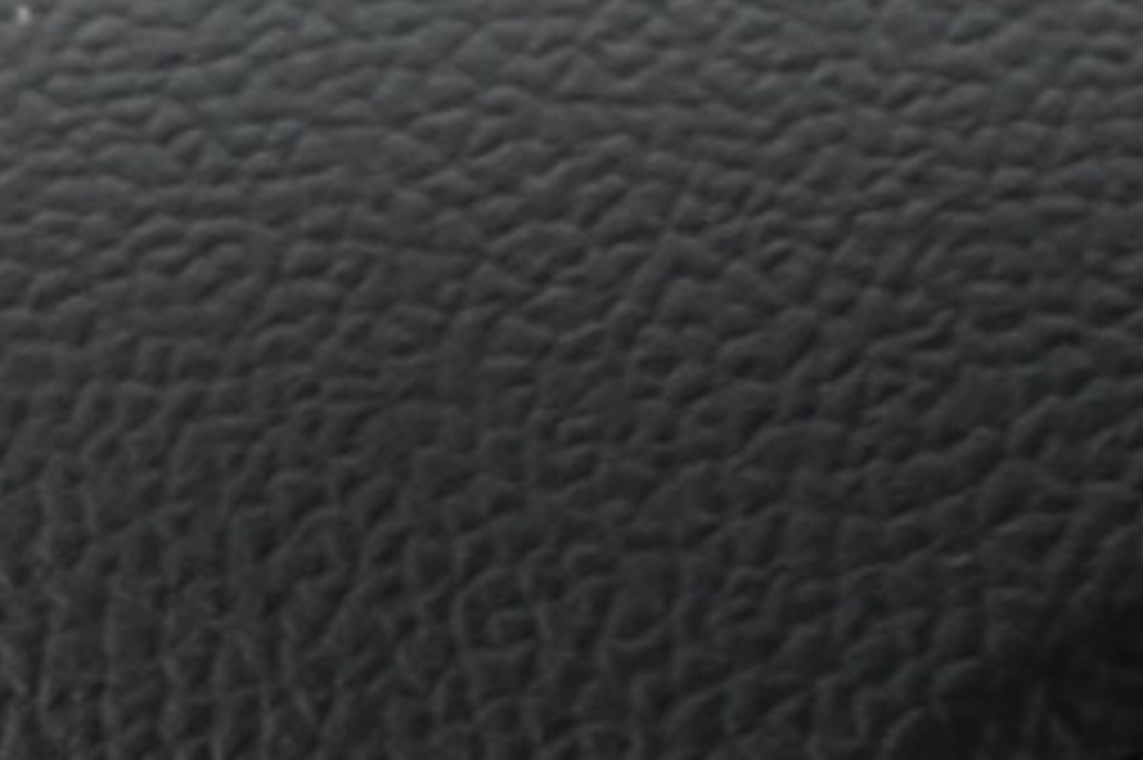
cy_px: 1300
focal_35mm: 767
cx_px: -1584
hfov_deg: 2.7
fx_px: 24336
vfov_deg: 1.8
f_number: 4
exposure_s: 1/13
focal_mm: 120
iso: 2000
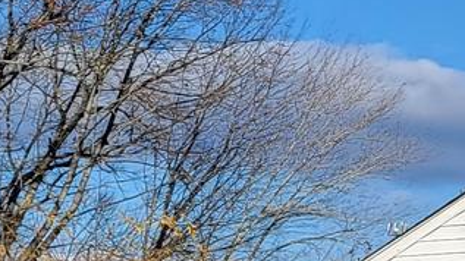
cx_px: 1110
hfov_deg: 10.8
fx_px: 2083
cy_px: -41
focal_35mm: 169
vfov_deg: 7.1
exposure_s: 1/955
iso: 16
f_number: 1.8
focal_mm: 6.7
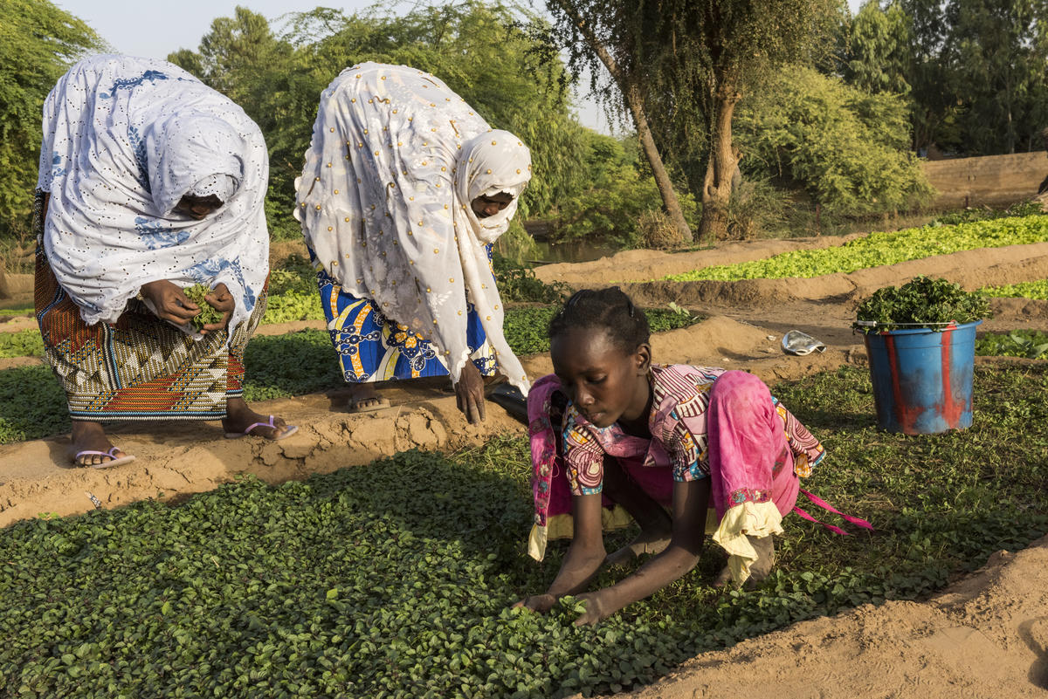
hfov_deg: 41.1
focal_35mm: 48
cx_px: 524
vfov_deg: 28.1
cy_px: 350
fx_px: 1398
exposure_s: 1/400
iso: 800
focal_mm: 48
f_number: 16
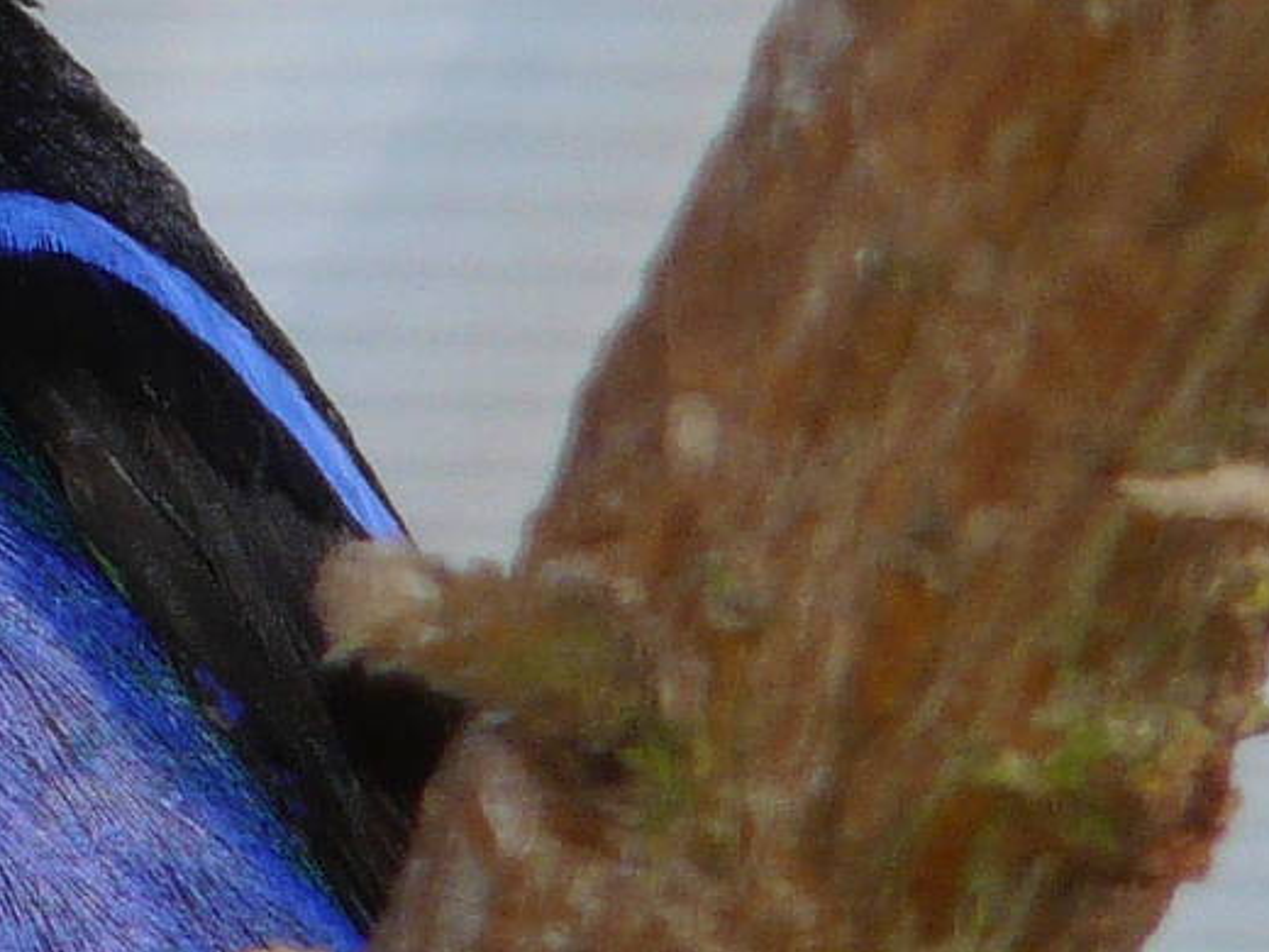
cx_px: 73
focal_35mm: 2423
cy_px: 232
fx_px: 88826
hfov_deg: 0.8
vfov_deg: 0.6
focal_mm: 81.1
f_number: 4.2
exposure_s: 1/320
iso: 100
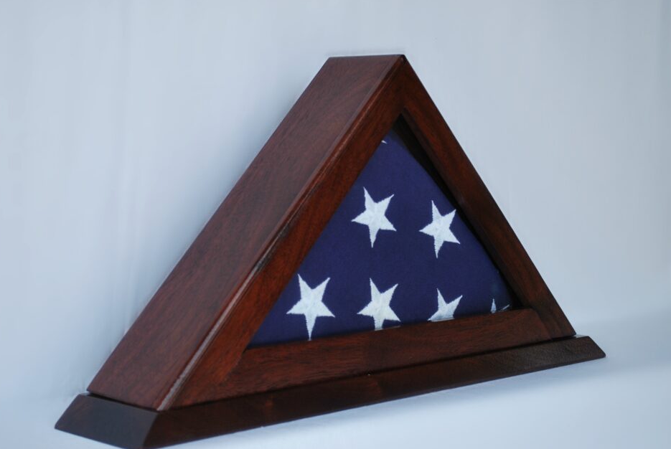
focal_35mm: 69
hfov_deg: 29.2
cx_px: 311
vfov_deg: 19.8
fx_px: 1288
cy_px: 231
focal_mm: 42
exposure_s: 1/125
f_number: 5.6
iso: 100
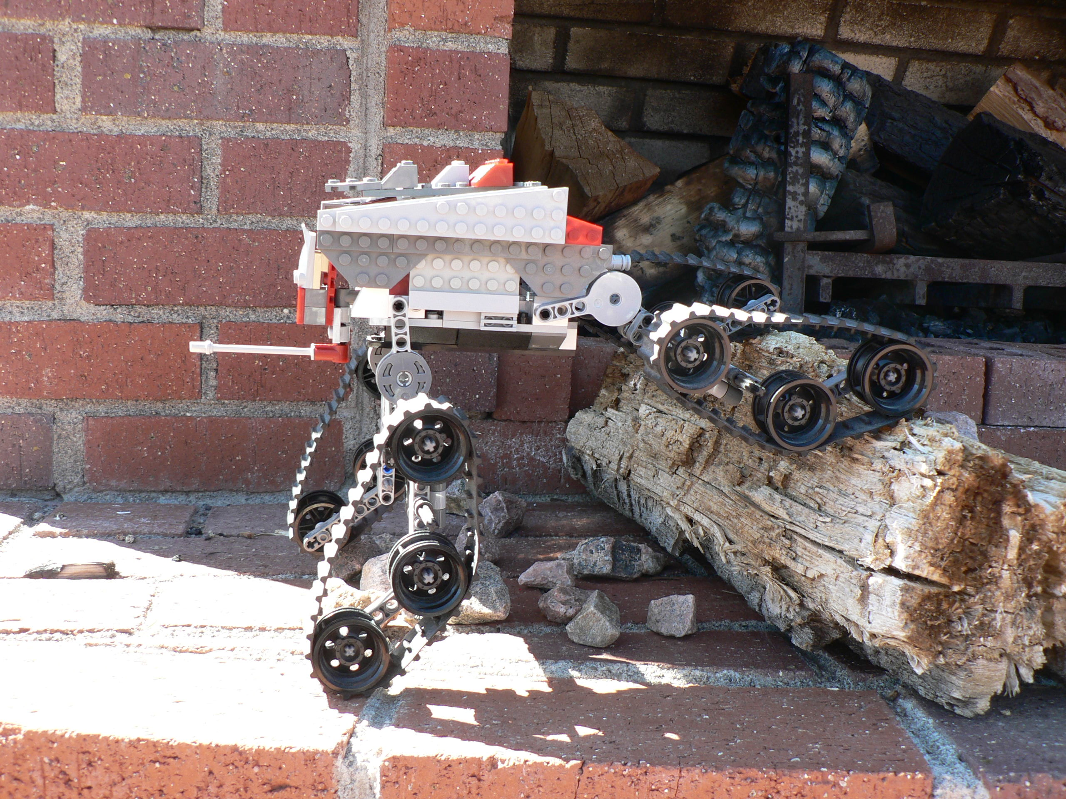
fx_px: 1139
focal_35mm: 37
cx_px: 533
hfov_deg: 50.1
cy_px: 400
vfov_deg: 38.7
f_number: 3.6
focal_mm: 6.1
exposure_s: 1/80
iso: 80
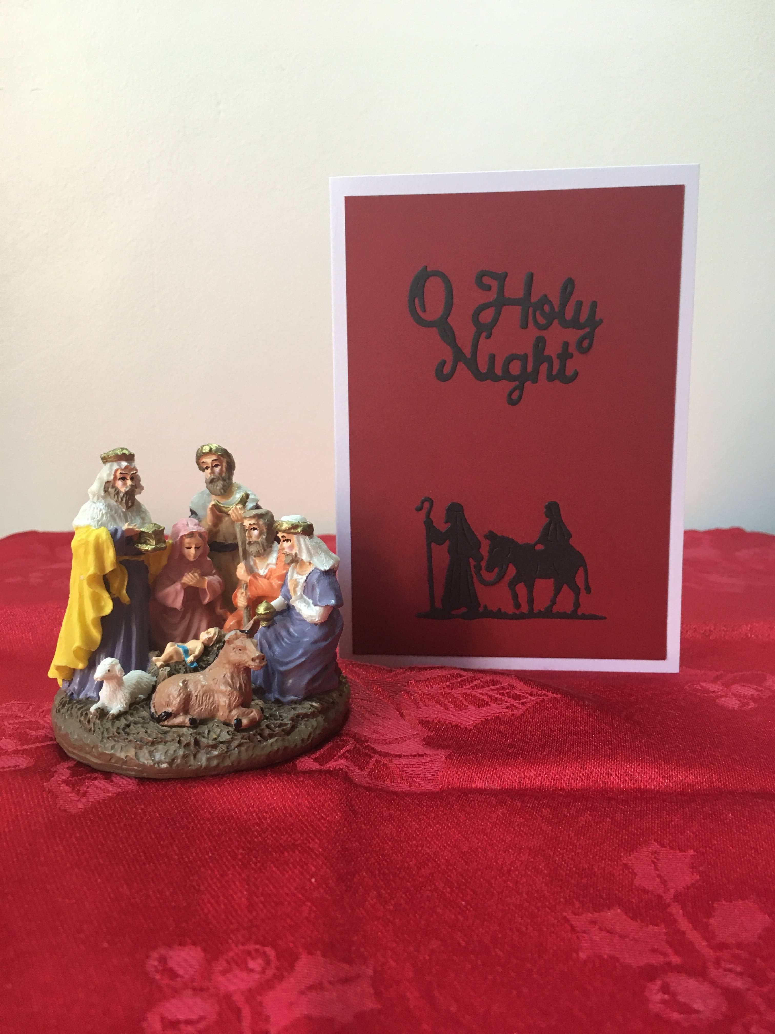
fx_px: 866
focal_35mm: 29
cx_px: 388
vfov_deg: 61.7
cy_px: 517
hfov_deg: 48.2
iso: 100
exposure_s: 1/33
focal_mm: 4.15
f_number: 2.2
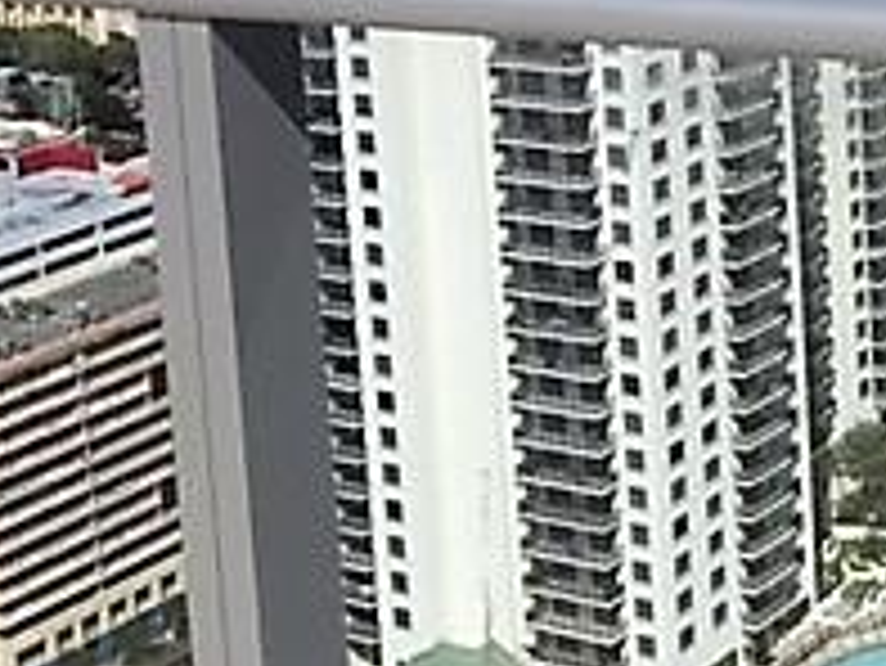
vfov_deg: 15.1
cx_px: 1390
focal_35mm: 94
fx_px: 2407
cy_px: -184
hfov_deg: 18.2
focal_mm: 4.15
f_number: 2.2
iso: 32
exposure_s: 1/4405
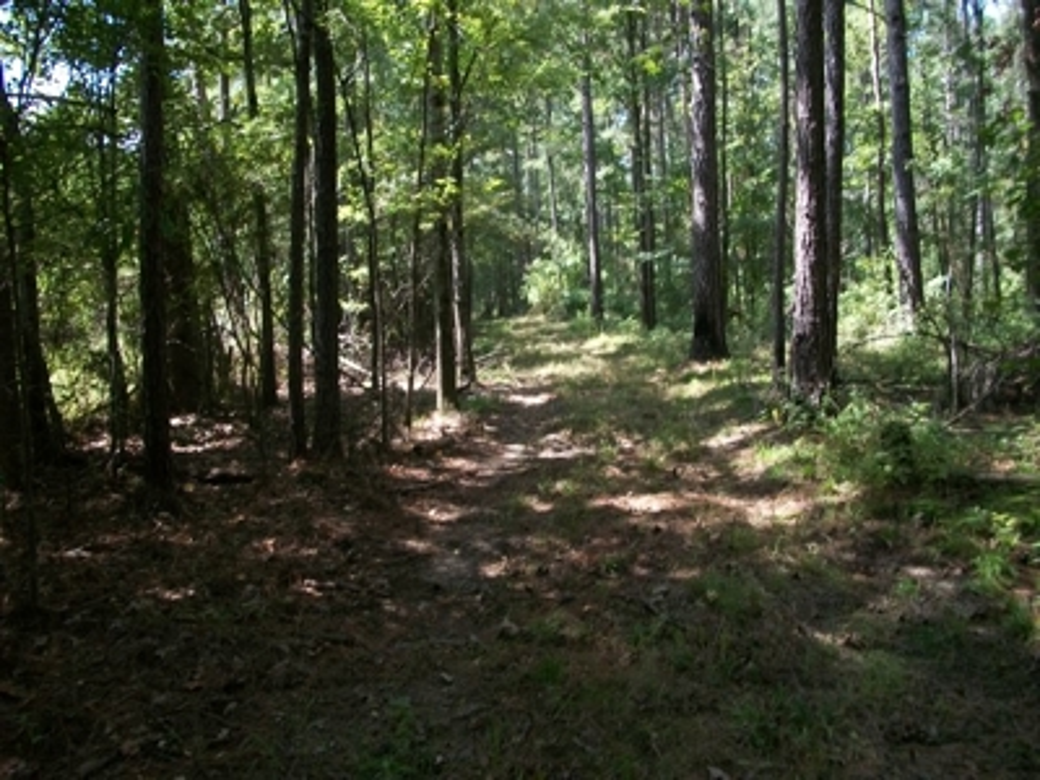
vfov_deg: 44.2
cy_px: 390
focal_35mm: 32
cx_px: 520
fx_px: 961
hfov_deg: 56.8
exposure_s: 1/160
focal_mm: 5.7
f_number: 2.9
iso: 80
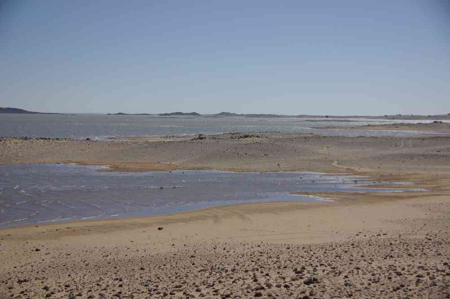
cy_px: 150
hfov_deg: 37.9
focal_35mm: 52
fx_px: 656
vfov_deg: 25.7
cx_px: 225
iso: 200
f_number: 4
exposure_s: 1/4000
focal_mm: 35
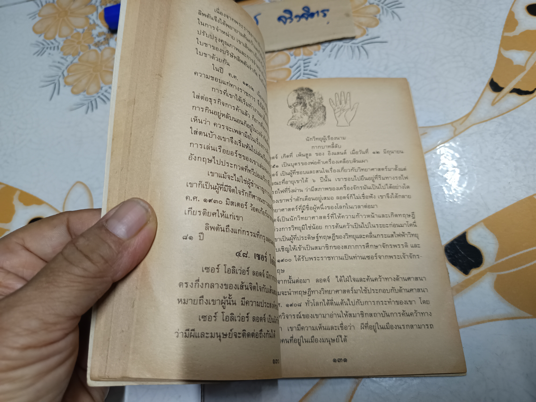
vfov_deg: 56.8
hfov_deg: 71.6
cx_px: 268
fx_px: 372
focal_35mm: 24
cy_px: 201
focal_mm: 5.31
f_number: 1.7
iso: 892
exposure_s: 1/33.3
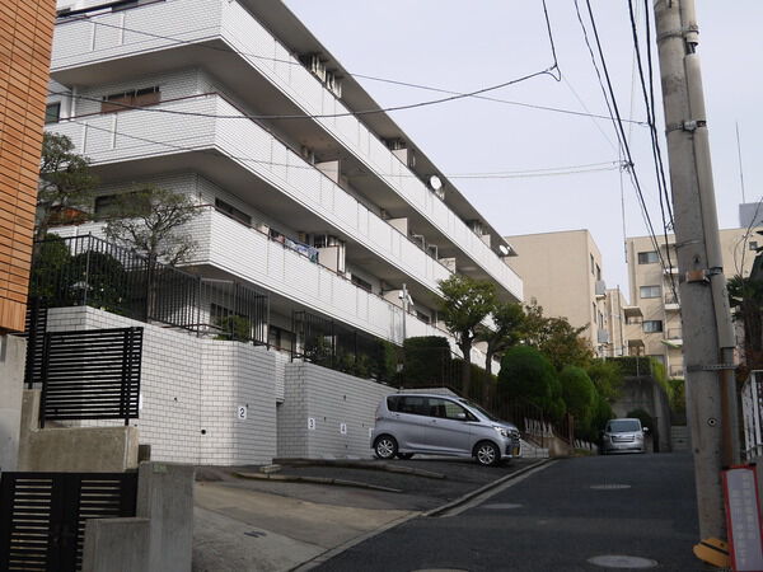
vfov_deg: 36.8
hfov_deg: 47.9
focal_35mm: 39
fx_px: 860
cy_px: 286
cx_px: 382
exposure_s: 1/1300
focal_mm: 14
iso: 160
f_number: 4
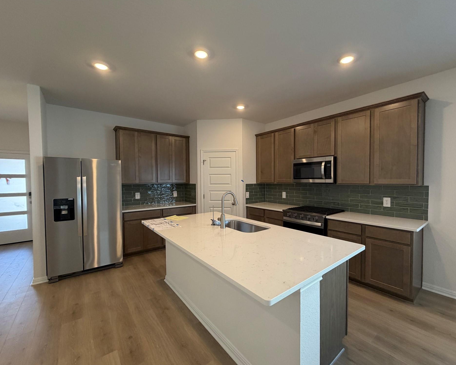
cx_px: 242
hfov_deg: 96.7
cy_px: 185
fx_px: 202
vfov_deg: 84.0
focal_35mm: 15
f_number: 2.2
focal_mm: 2.22
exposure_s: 1/120
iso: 250
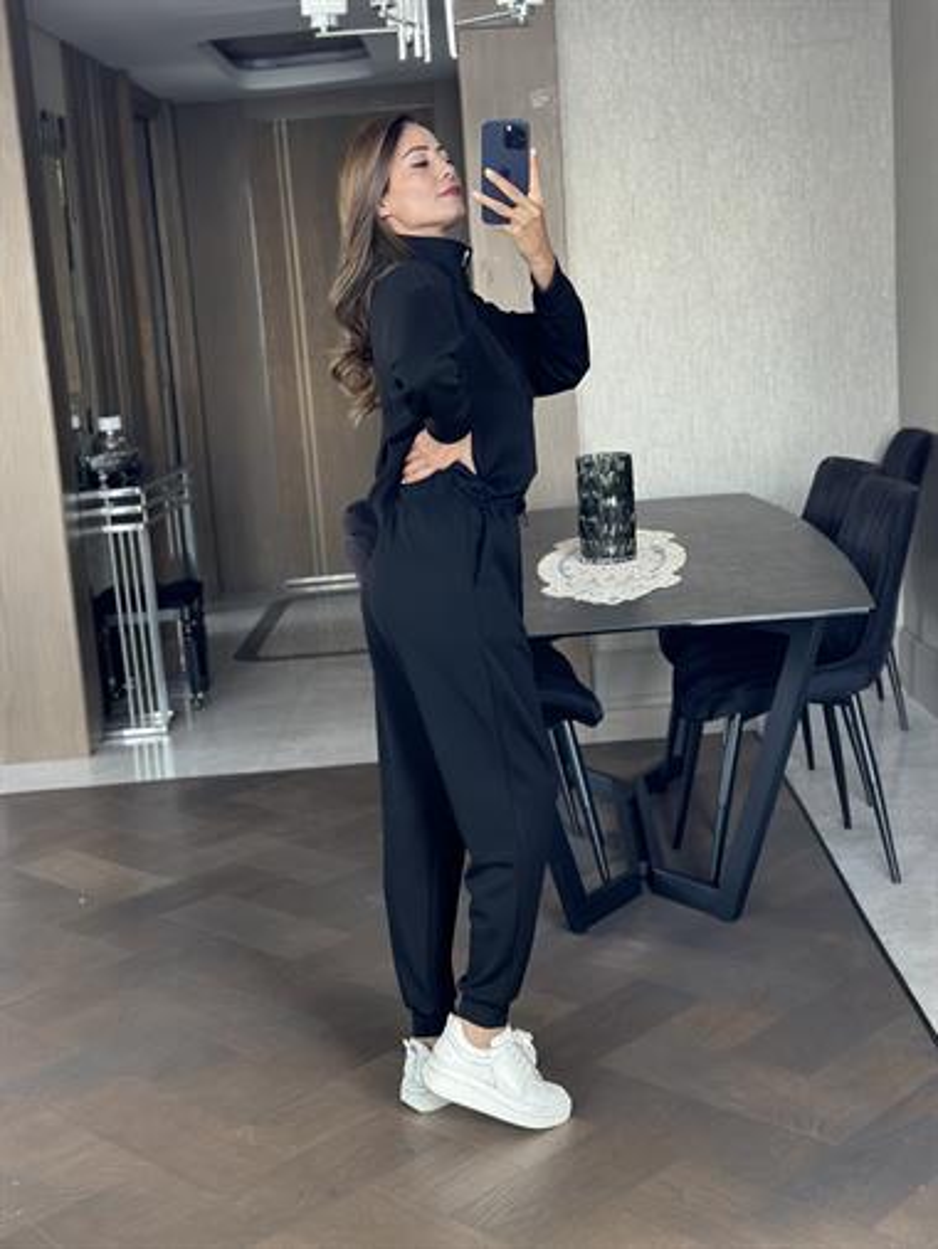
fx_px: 1733
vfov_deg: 39.6
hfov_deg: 30.3
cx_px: 469
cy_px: 624
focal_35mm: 48
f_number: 1.78
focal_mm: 6.86
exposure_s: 1/60
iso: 200
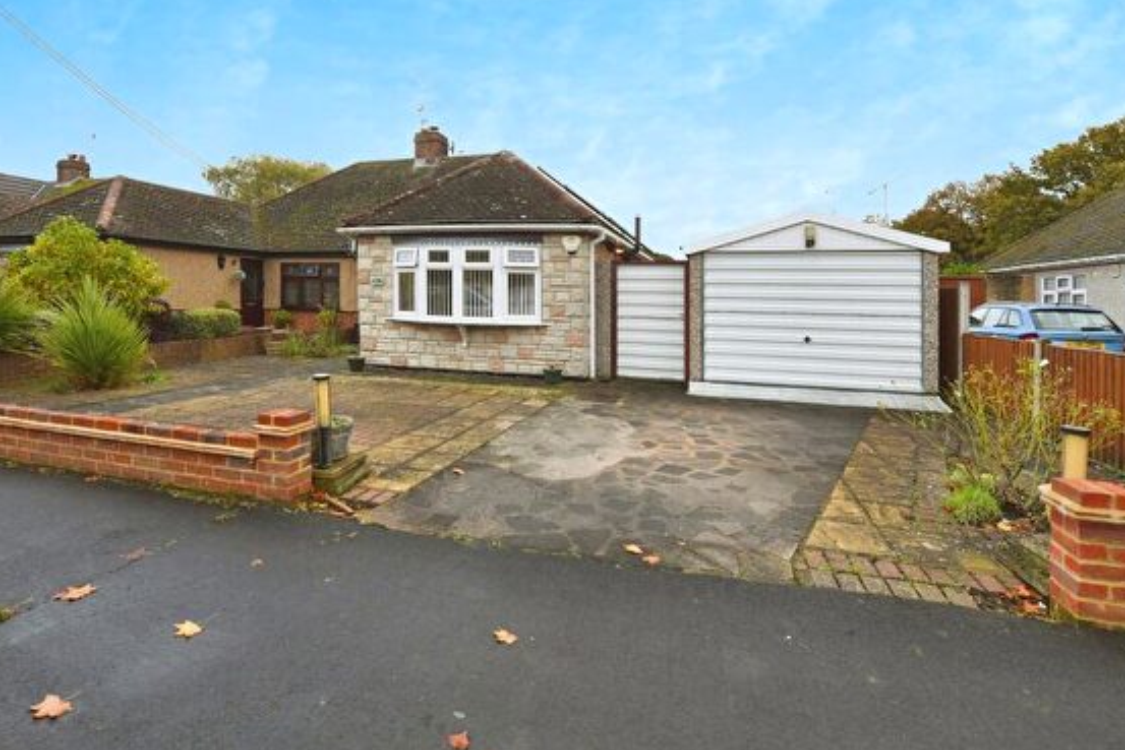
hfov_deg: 86.7
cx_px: 515
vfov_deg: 64.0
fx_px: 594
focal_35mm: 19
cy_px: 298
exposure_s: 1/640
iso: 800
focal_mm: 15
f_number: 8
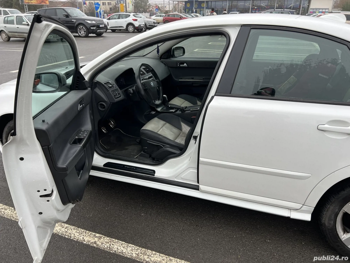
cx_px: 175
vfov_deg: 53.1
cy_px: 132
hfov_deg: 67.3
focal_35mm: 26
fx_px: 263
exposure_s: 1/183
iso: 40
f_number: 1.5
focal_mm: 5.7
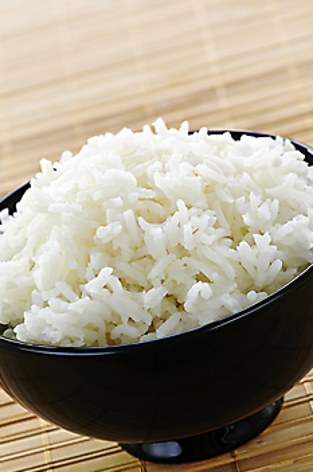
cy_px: 264
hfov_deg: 7.6
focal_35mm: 180
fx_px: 2349
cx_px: 157
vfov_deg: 11.5
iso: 200
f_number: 10
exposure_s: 1/13
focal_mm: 105
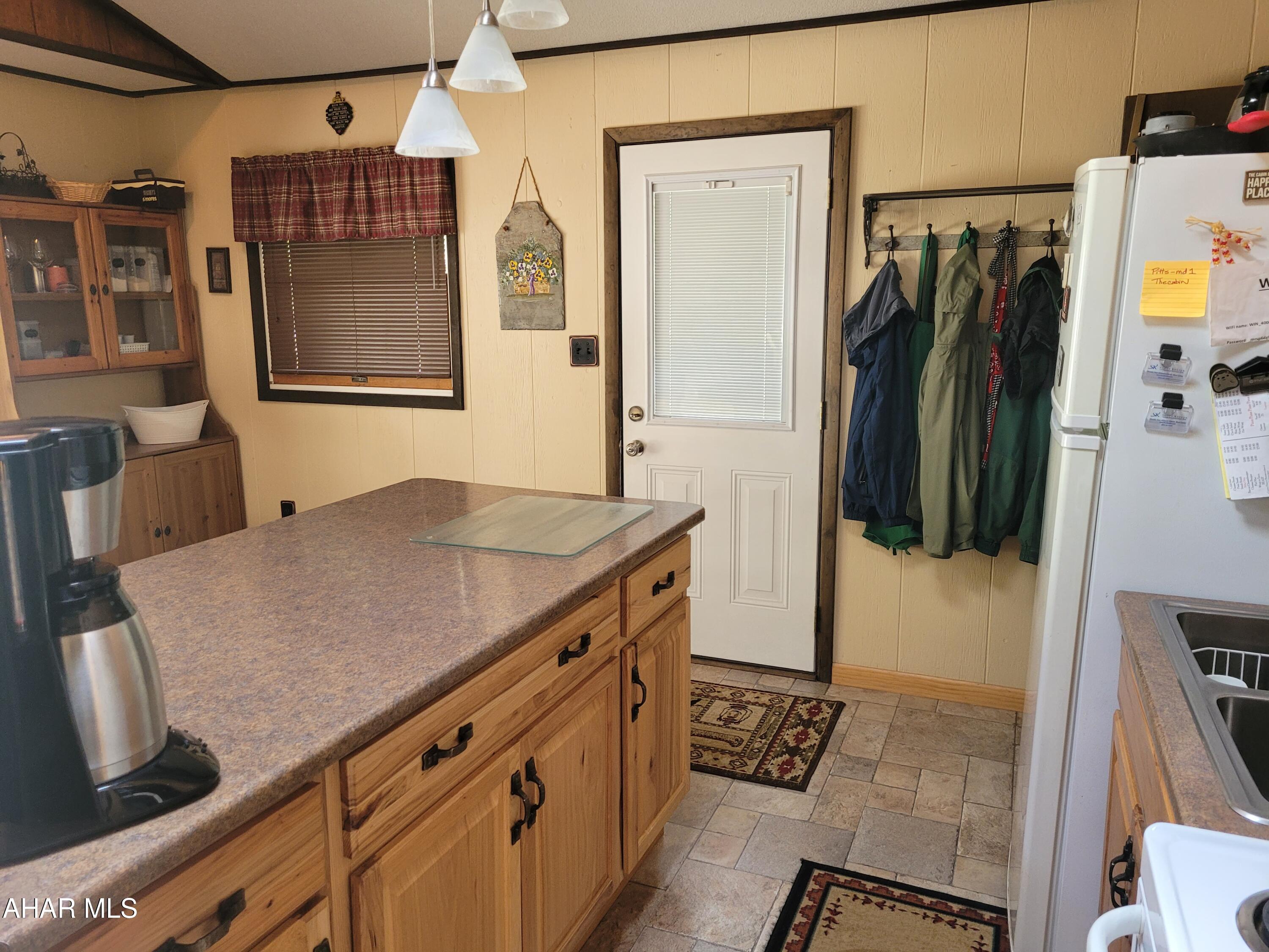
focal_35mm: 26
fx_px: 953
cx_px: 634
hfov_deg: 67.3
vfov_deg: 53.1
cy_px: 476
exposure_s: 1/60
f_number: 1.8
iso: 200
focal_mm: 5.4
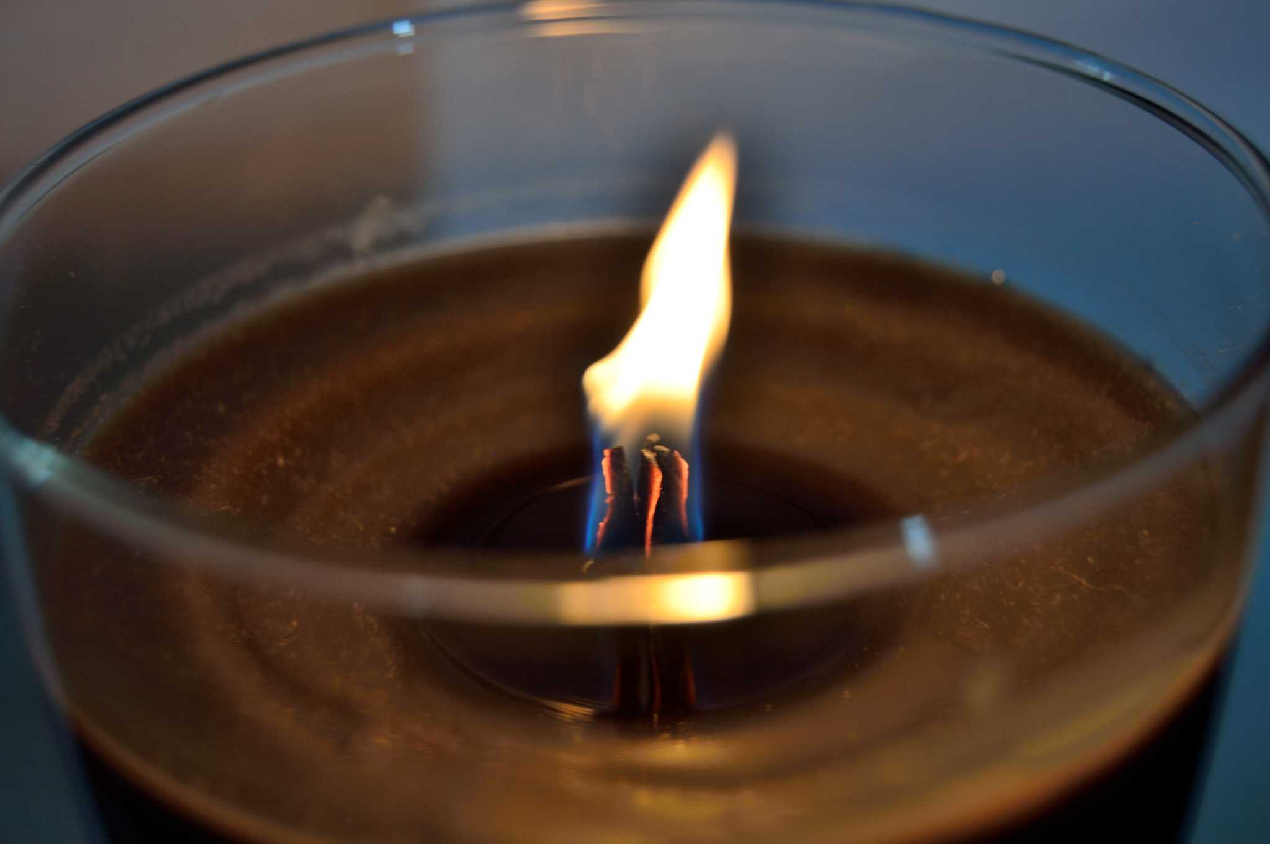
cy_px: 422
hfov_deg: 33.4
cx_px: 635
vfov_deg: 22.6
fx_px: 2114
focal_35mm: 60
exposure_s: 1/15
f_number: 5.6
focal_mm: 40
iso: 100
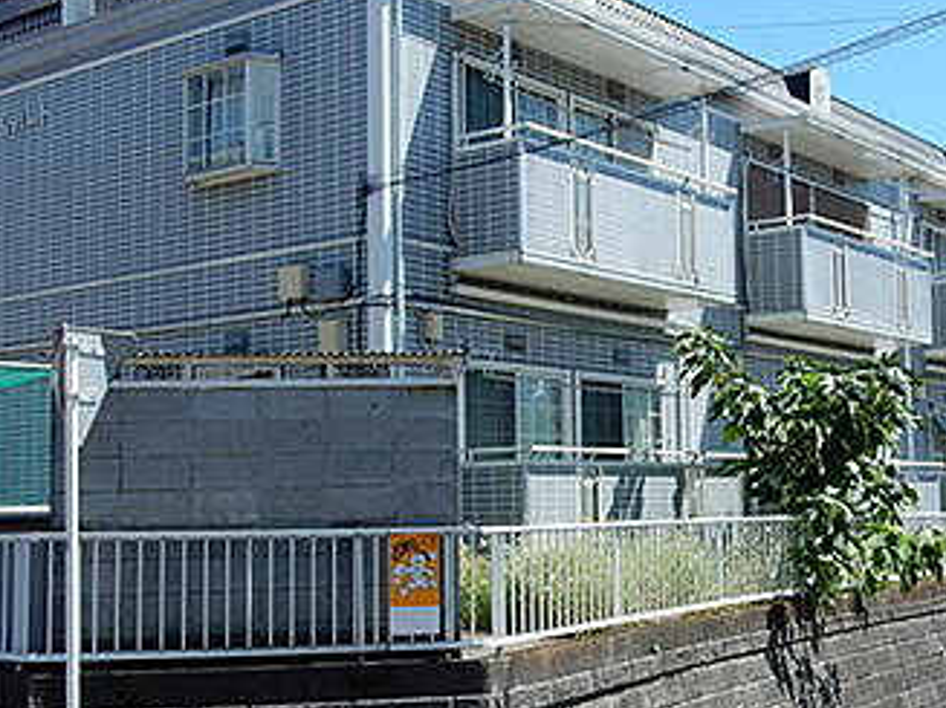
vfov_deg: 26.5
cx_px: 564
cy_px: 353
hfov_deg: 34.8
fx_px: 1503
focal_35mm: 55
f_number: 4
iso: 125
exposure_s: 1/800
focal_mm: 5.4
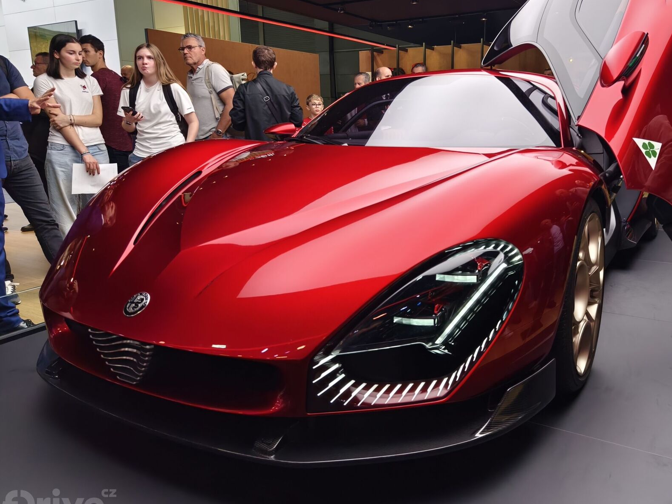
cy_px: 225
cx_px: 402
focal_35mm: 28
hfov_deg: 62.9
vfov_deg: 49.7
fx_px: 544
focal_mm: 8.67
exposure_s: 1/199
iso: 50
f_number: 1.75
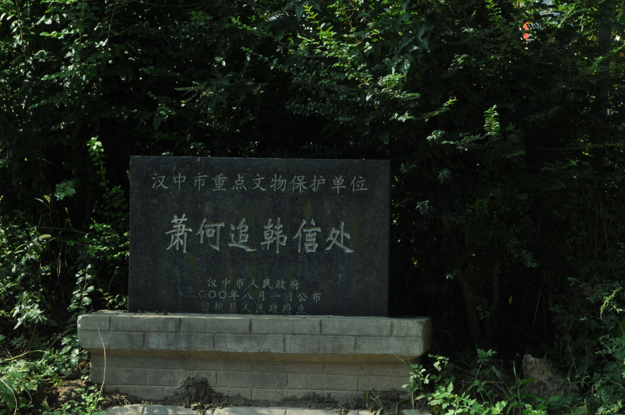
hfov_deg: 17.1
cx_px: 312
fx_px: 2081
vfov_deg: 11.4
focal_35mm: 120
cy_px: 208
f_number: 13
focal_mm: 80
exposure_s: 1/80
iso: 360
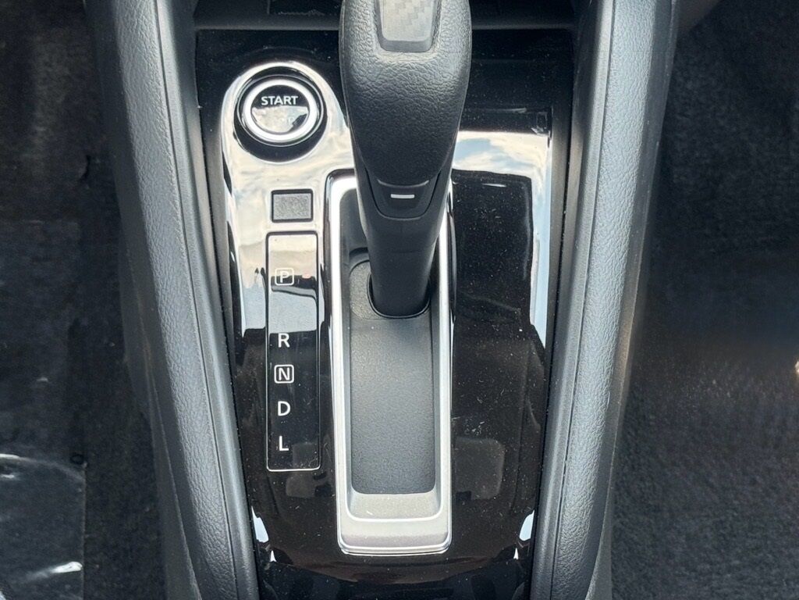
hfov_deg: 39.7
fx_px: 1108
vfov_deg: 30.3
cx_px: 400
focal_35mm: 48
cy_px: 300
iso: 80
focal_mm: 6.76
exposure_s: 1/121
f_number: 1.78
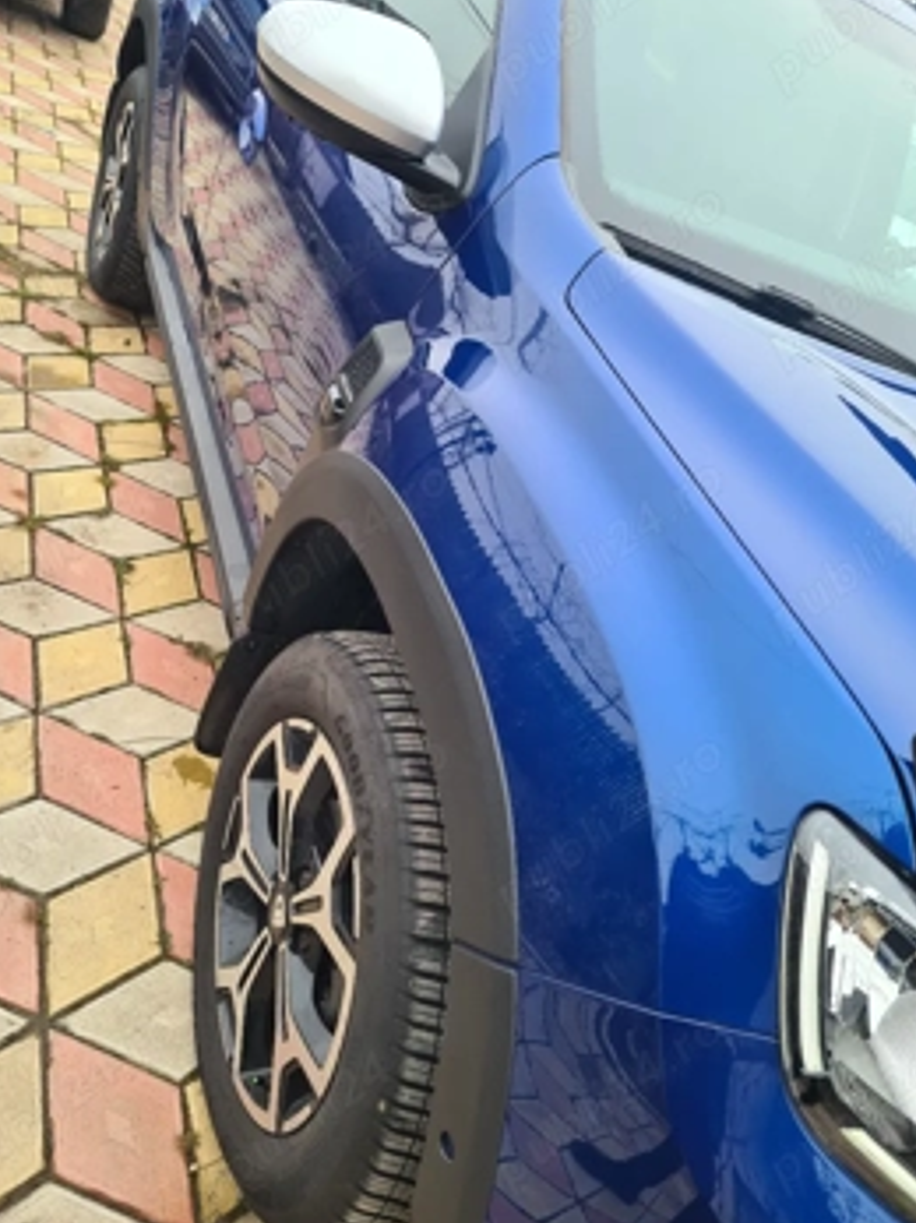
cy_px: 592
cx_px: 405
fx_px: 1059
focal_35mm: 30
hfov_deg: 46.7
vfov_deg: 60.0
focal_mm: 5.4
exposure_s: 1/303
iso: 50
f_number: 1.8
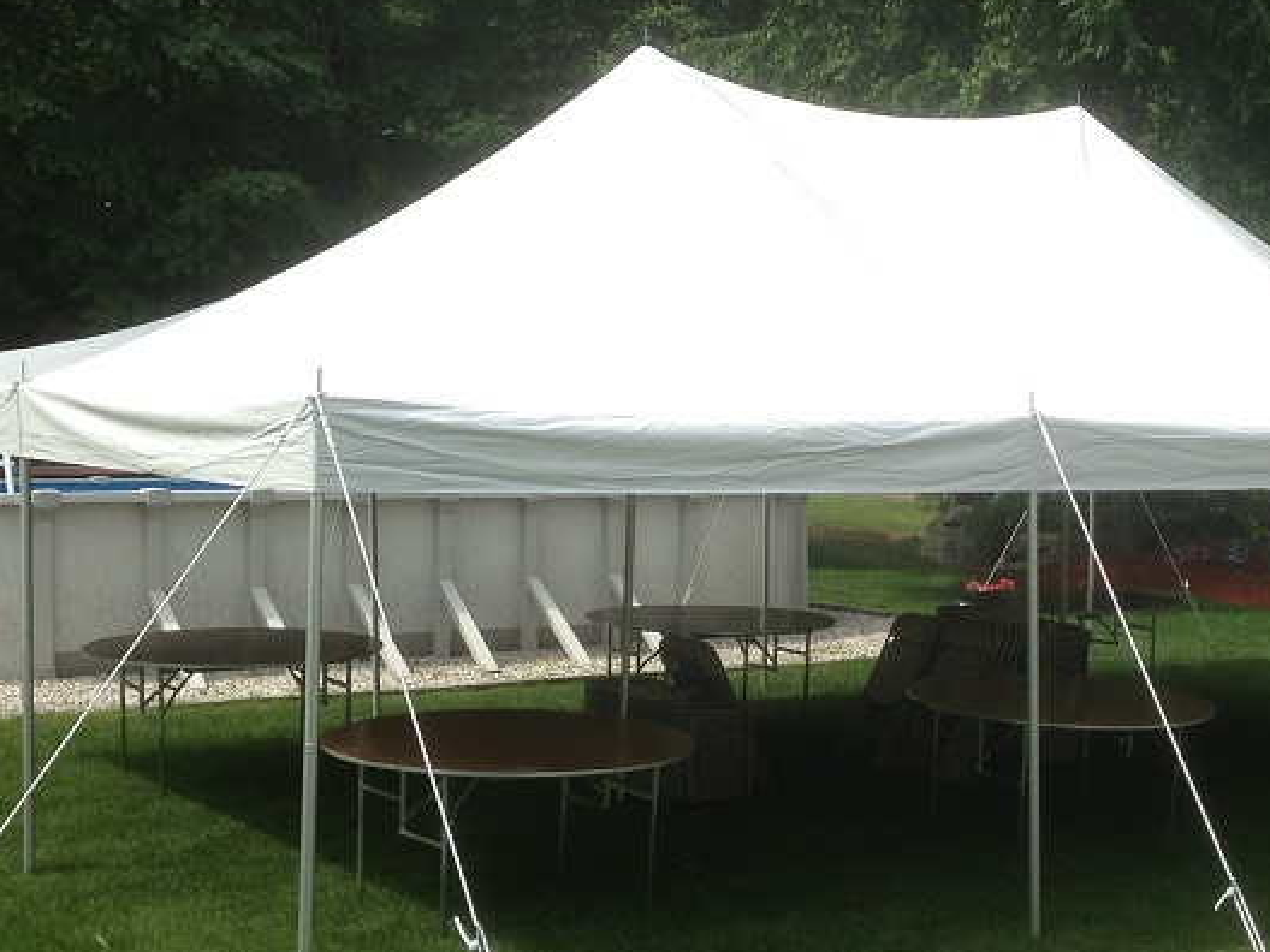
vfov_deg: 22.9
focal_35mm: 64
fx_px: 2348
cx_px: 844
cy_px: 565
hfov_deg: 30.1
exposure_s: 1/903
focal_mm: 4.13
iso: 50
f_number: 2.4
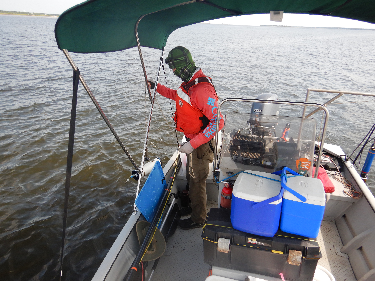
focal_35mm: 24
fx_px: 260
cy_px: 140
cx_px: 188
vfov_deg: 56.8
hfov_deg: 71.6
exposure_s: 1/800
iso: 125
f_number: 2.8
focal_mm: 4.3
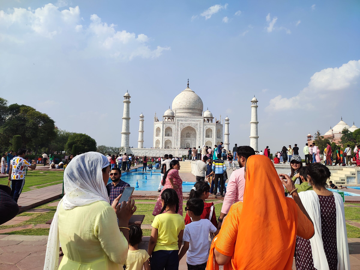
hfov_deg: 69.4
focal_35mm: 25
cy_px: 135
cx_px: 180
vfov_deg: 54.9
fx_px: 260
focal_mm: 6.04
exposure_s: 1/690
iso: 50
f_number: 1.9
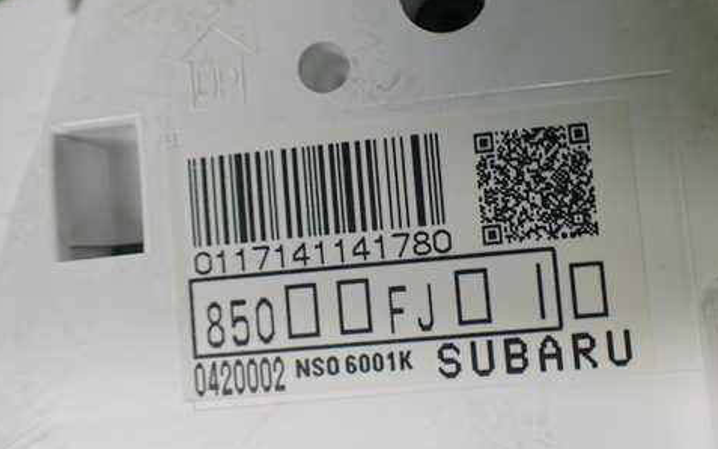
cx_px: 418
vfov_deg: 32.0
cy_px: 202
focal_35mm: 40
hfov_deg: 49.1
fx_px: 783
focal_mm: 5.4
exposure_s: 1/125
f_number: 2.3
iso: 200
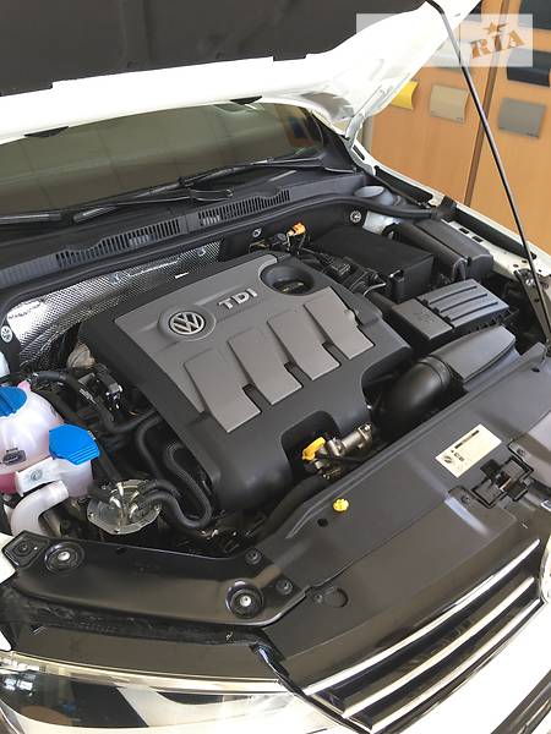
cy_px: 367
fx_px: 615
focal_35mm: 29
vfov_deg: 61.7
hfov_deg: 48.2
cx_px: 276
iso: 32
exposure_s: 1/50
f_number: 2.2
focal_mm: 4.2
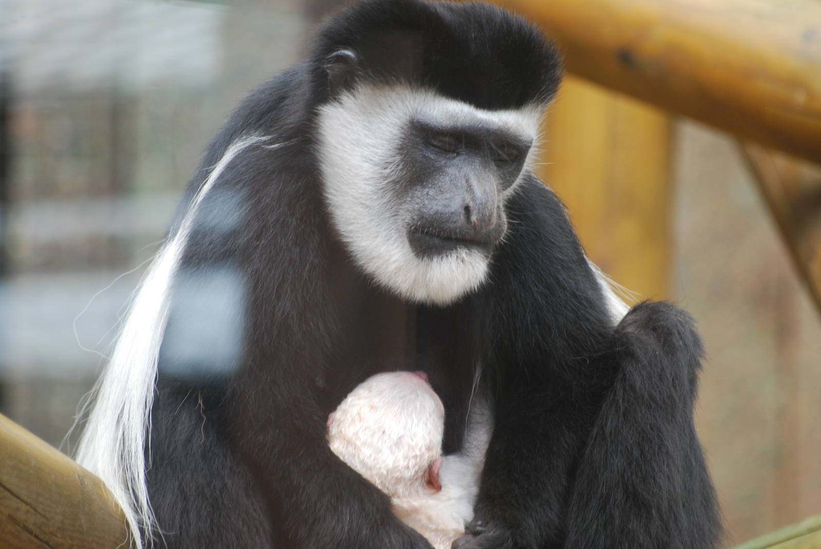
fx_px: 9247
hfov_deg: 5.1
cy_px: 274
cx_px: 410
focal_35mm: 405
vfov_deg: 3.4
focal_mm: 270
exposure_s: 1/125
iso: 400
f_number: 5.6
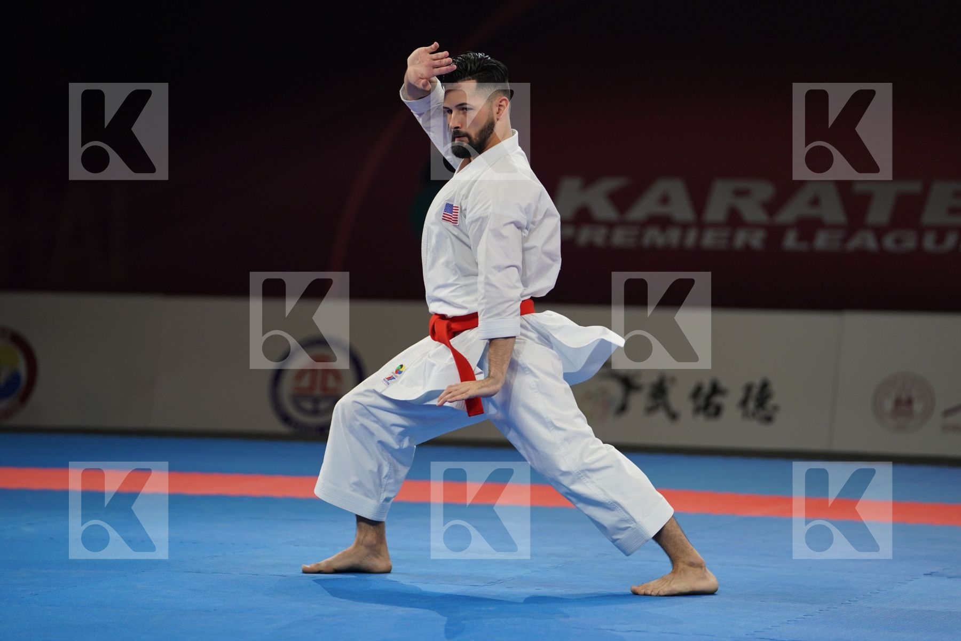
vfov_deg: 8.3
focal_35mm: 165
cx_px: 480
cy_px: 320
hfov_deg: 12.5
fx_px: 4404
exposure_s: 1/500
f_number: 2.8
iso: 640
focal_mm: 165
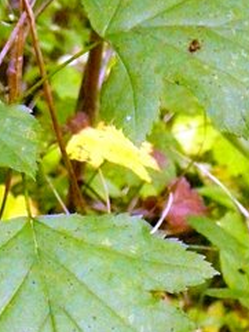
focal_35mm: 116
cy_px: 361
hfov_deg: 12.8
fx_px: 1112
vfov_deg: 16.5
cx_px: 83
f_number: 2.8
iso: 800
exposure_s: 1/80
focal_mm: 5.2
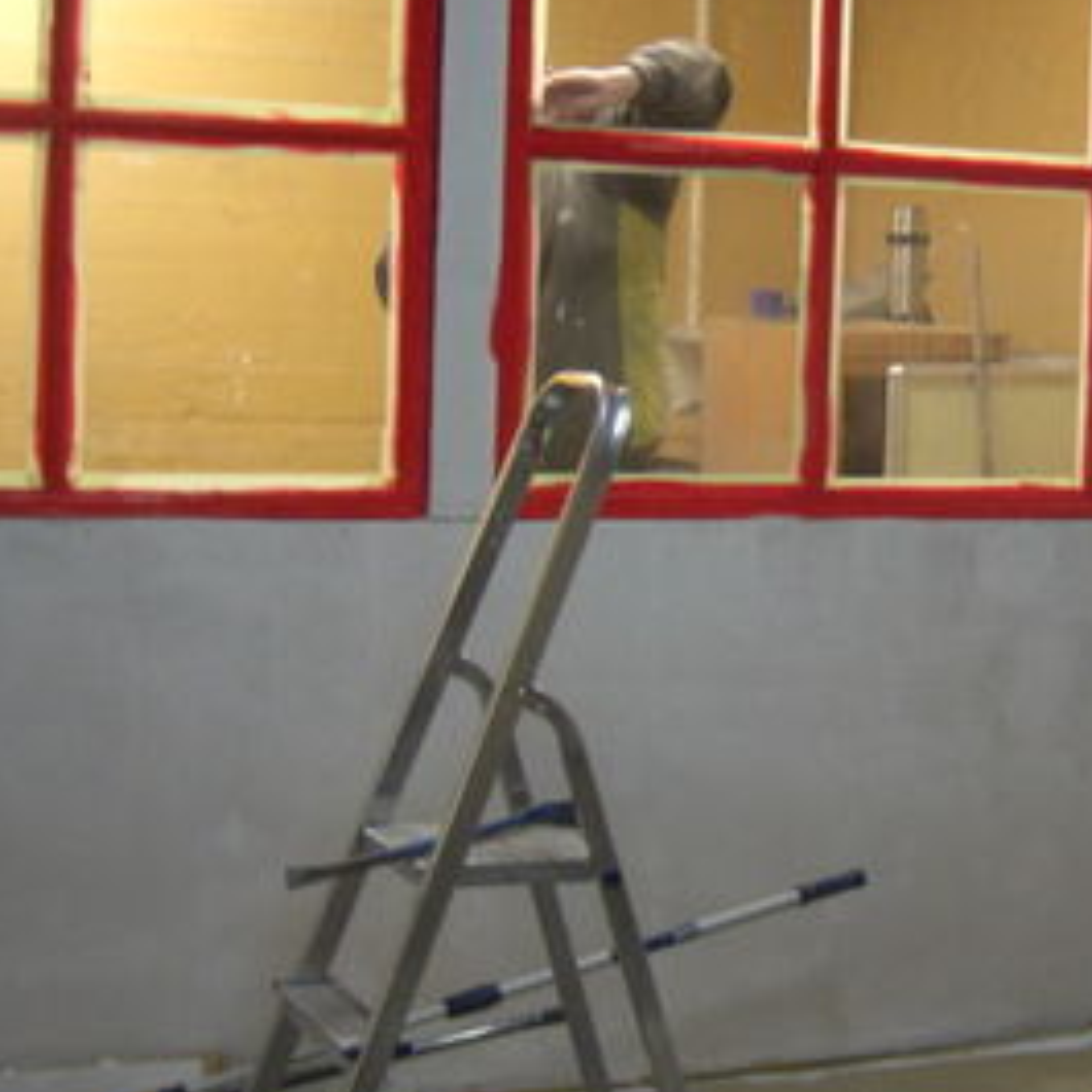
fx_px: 2891
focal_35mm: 81
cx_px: 948
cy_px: 462
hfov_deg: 21.0
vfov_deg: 21.4
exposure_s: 1/40
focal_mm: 7.9
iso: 400
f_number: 2.8
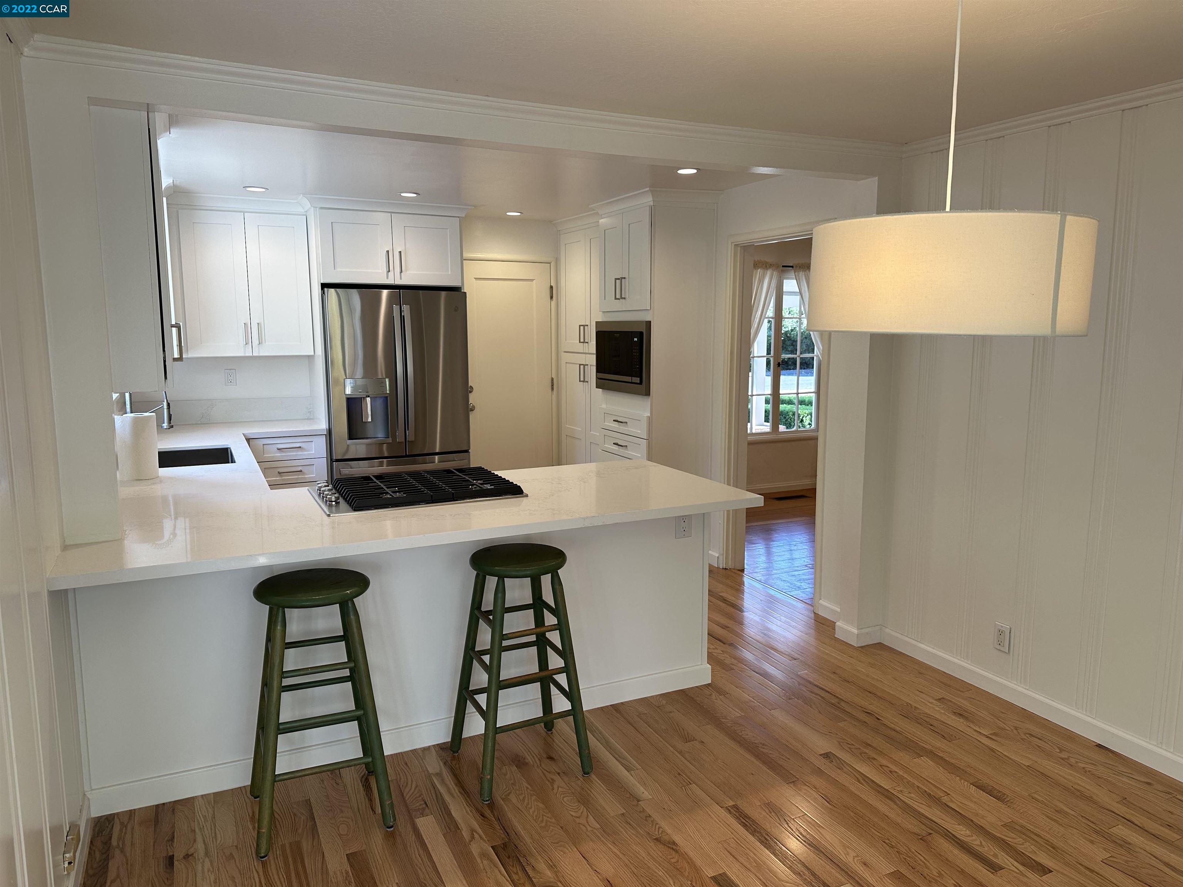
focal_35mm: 24
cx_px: 592
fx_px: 820
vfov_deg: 56.8
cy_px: 444
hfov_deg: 71.6
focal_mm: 6.86
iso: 80
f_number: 1.78
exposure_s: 1/170
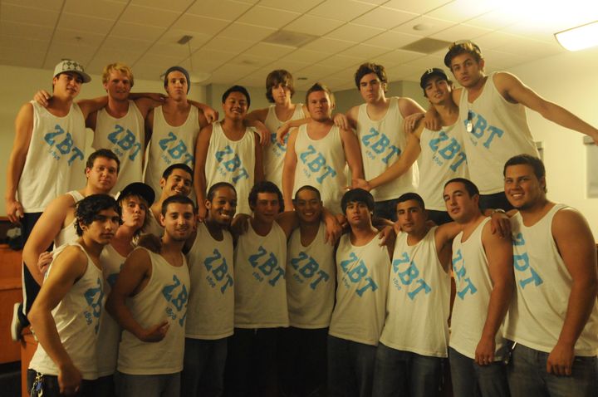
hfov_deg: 57.3
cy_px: 198
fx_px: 547
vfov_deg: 39.9
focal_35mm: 33
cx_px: 299
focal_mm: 22
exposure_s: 1/30
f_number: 4
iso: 2000
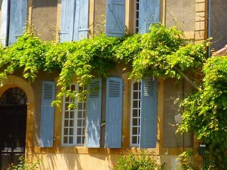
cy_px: 42
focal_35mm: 101
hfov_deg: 18.8
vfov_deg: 14.6
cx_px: 236
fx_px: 662
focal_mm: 5.5
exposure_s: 1/200
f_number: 4.5
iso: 80
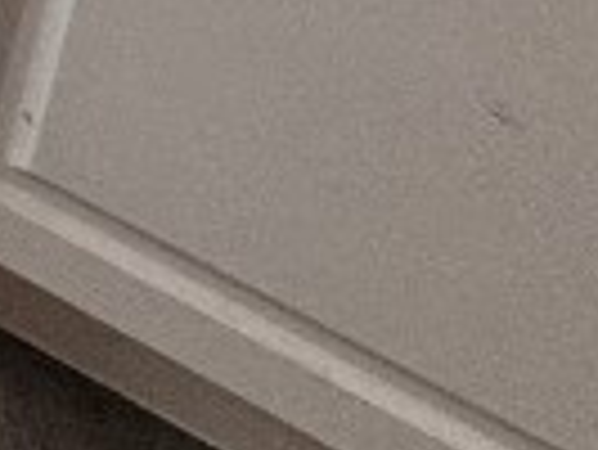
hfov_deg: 10.0
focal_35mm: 108
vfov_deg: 8.7
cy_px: -1197
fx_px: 1867
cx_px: -1407
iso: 100
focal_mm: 2.22
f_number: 2.2
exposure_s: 1/120
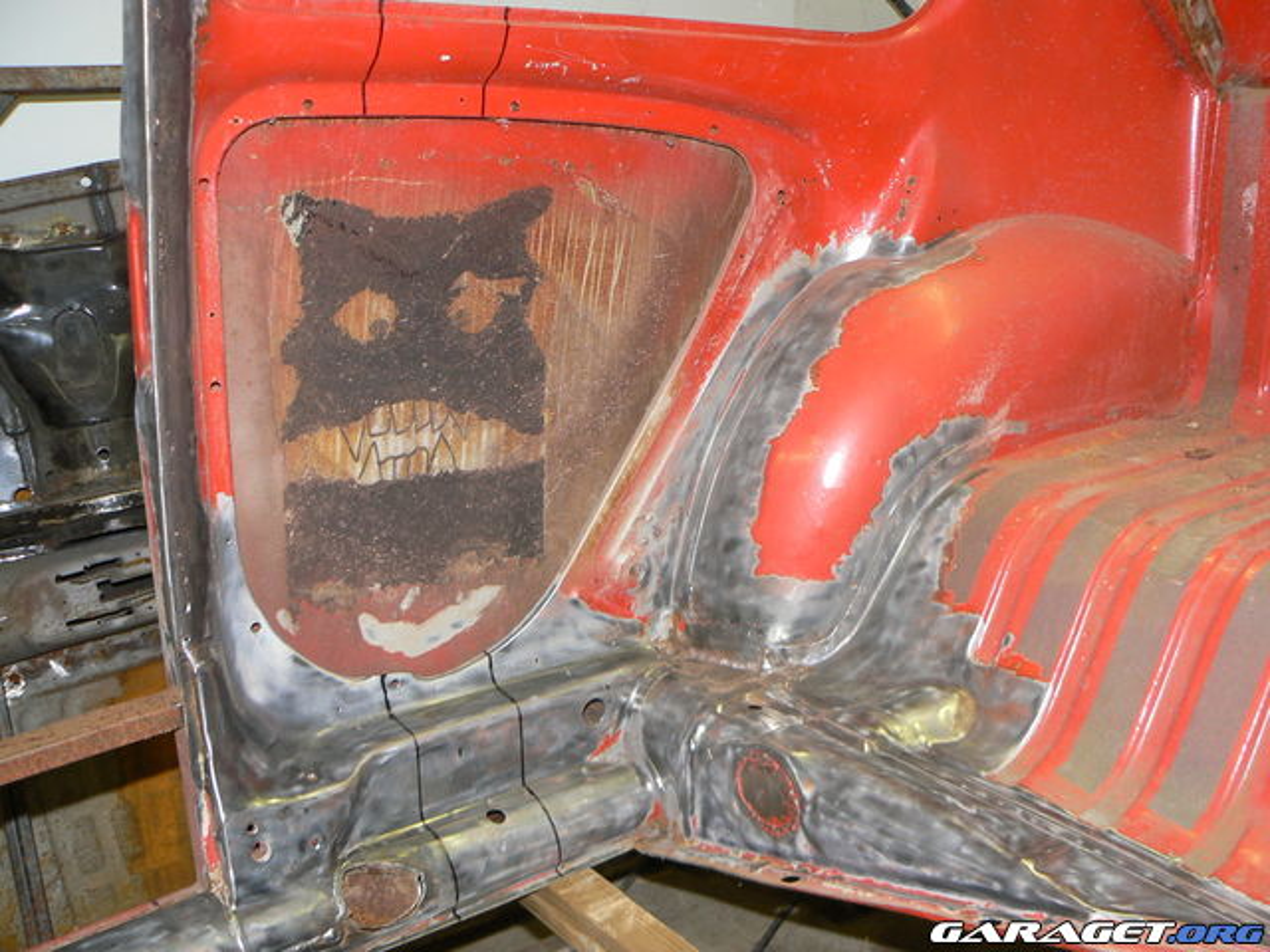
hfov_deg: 51.4
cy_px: 476
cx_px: 635
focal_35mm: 36
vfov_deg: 39.7
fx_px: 1321
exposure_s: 1/30
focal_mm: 6
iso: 100
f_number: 2.8
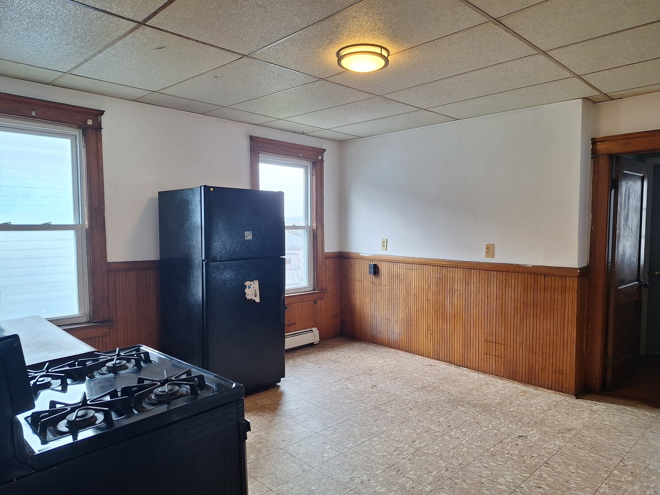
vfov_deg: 58.9
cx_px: 330
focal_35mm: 23
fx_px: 439
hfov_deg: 73.9
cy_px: 248
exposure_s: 1/100
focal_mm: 5.54
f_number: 1.8
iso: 50
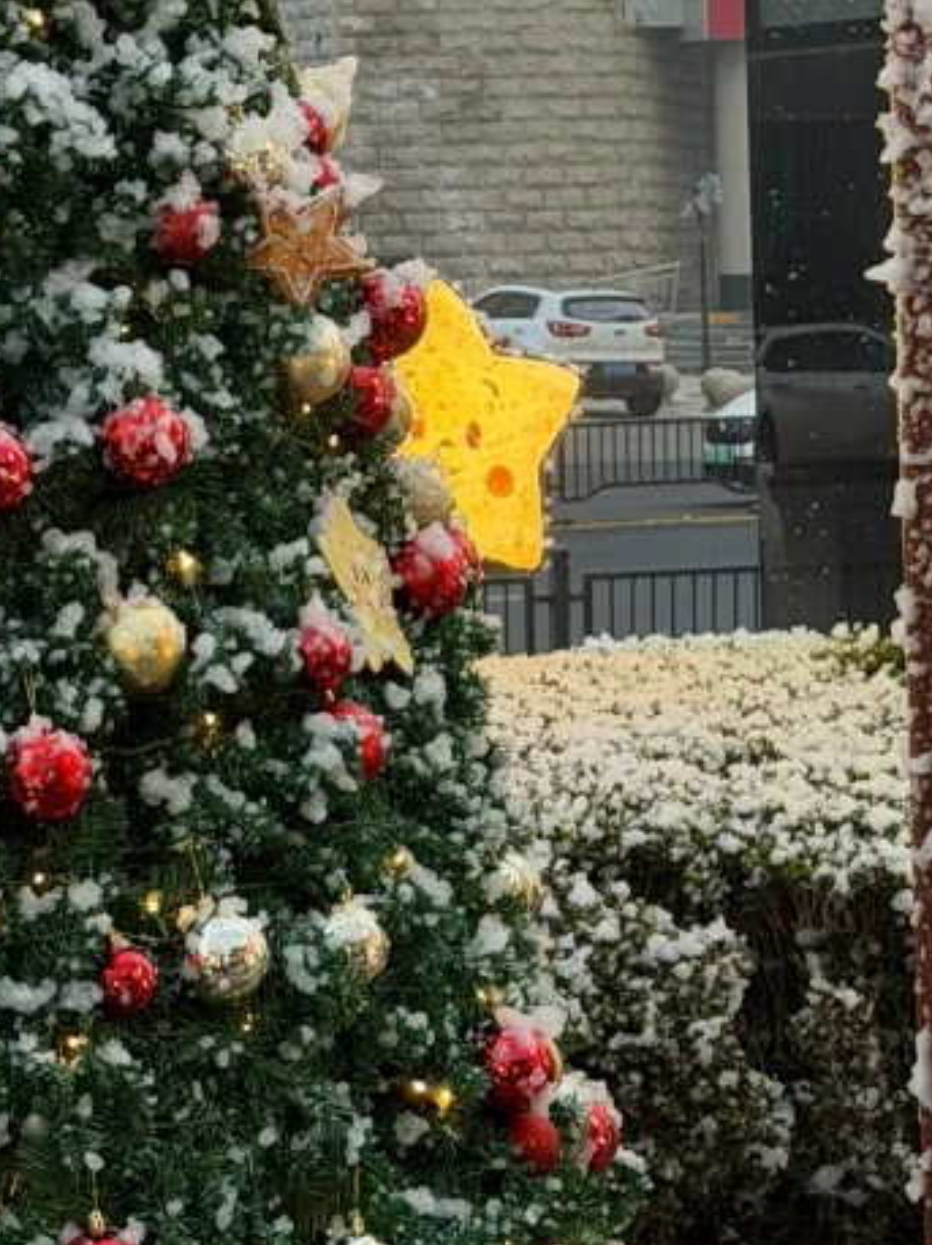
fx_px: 5426
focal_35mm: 151
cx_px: 429
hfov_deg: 9.8
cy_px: -3
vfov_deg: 12.9
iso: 64
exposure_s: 1/100
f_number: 1.78
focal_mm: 6.76
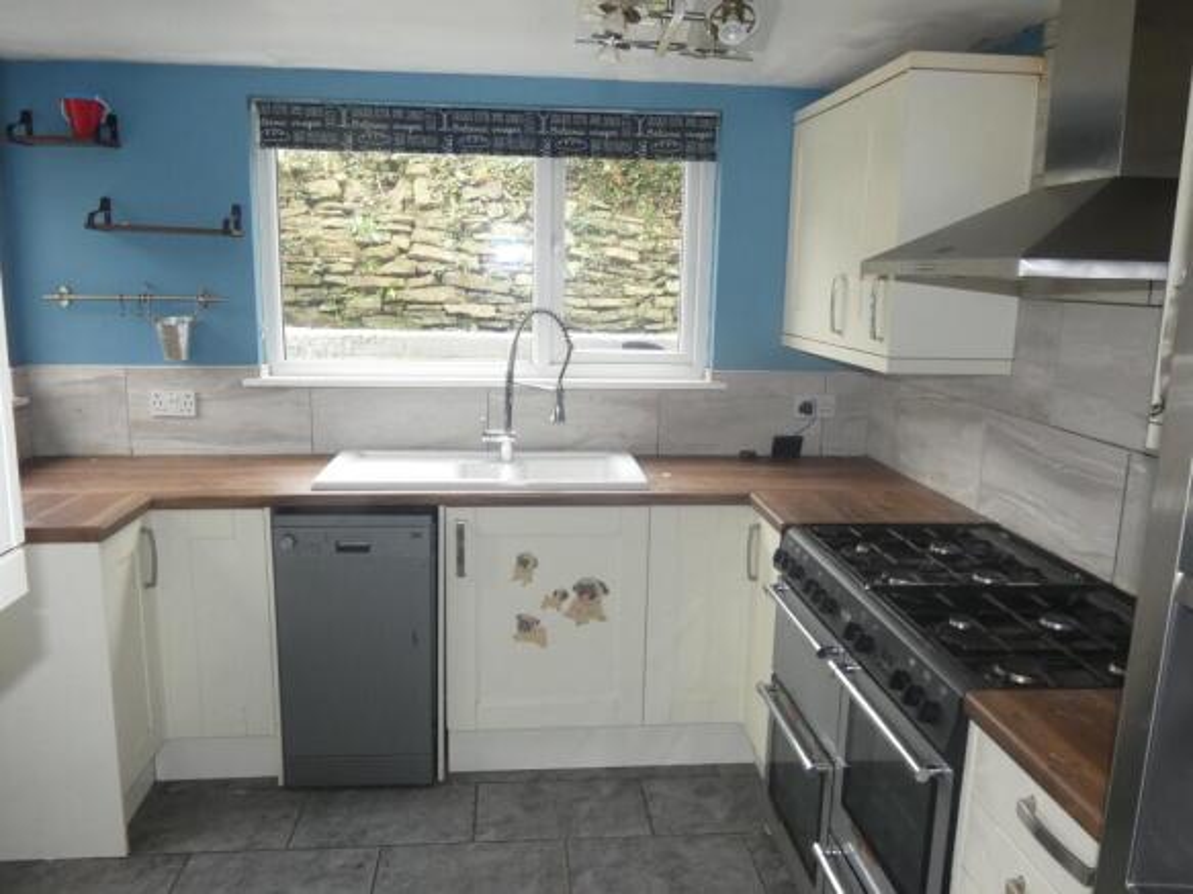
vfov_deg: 51.3
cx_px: 596
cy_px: 447
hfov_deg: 65.3
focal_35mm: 27
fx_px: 930
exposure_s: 1/60
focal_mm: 4.8
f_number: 3.2
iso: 320
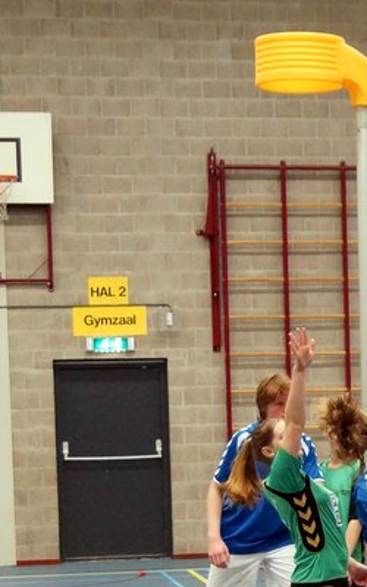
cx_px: 655
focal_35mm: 94
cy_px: 475
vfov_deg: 21.8
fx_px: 1504
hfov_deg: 12.7
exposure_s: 1/200
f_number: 2.8
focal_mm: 24
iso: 1600
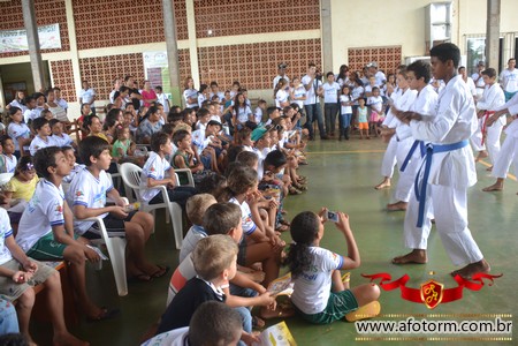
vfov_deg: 43.6
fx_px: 432
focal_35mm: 30
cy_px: 173
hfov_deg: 61.9
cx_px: 259
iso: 400
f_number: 4.5
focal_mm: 20
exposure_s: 1/80
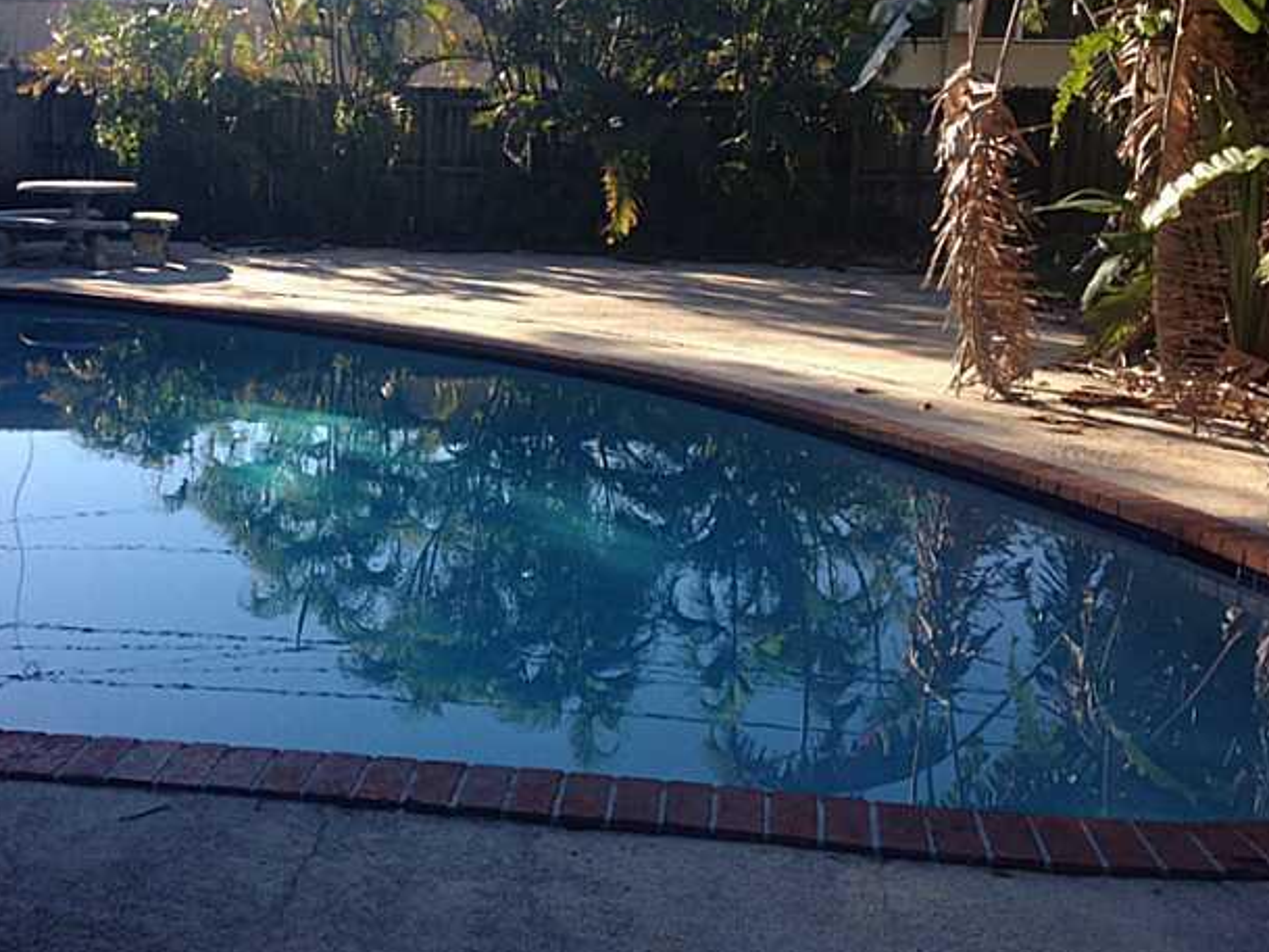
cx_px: 517
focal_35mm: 46
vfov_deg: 31.4
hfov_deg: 41.1
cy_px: 358
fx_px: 1687
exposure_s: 1/506
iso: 50
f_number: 2.4
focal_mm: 4.28
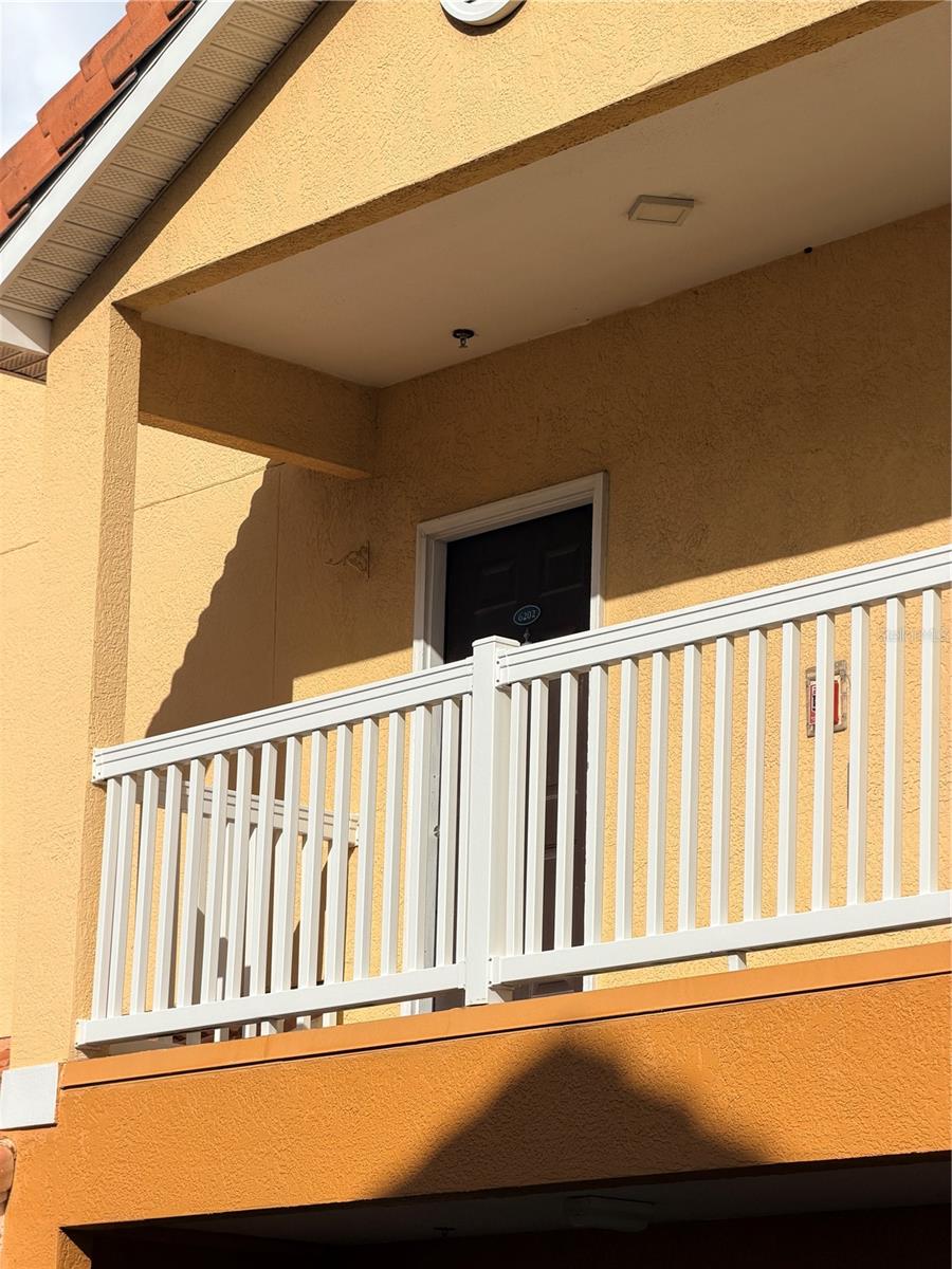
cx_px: 476
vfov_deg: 19.6
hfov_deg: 14.8
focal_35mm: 100
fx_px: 3667
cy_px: 634
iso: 20
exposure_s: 1/1572
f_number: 2.8
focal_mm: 16.89
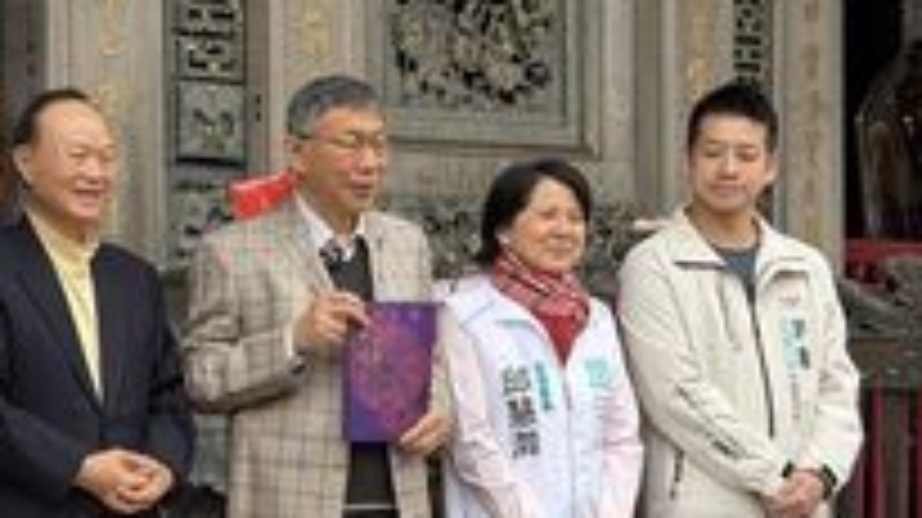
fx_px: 2492
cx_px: 99
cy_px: 369
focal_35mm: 102
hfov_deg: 20.6
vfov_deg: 11.8
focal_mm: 6.76
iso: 64
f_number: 1.78
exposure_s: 1/256
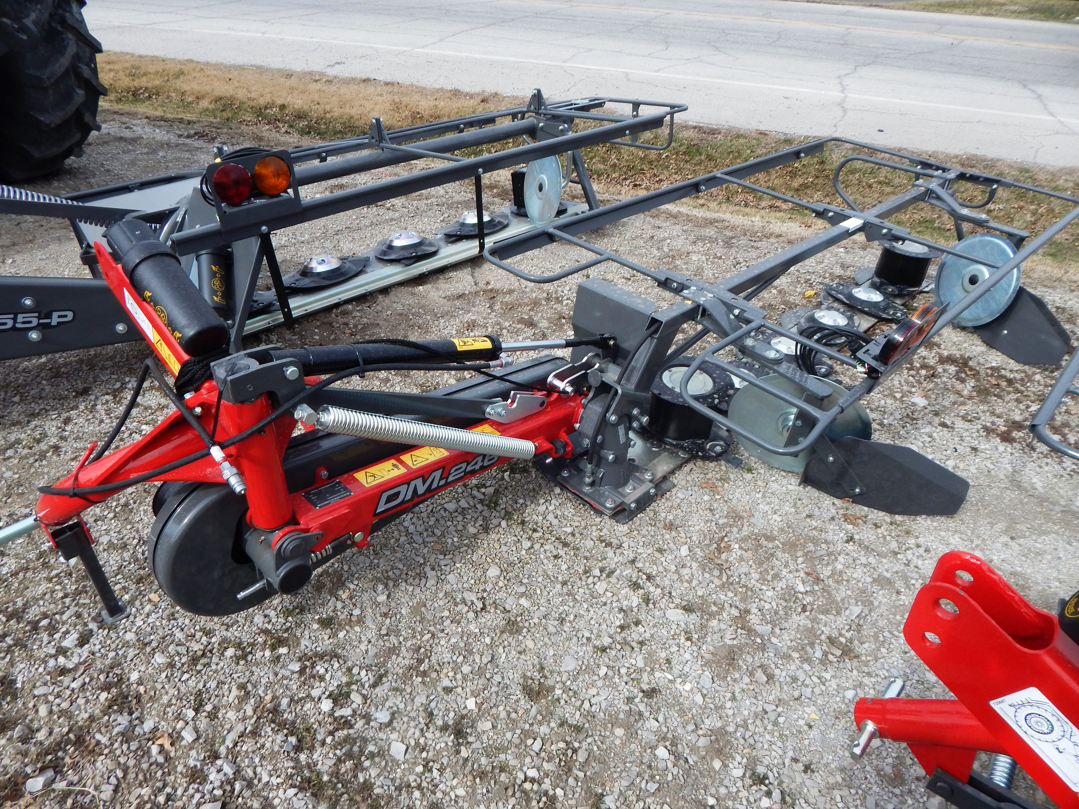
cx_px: 540
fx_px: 686
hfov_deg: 76.4
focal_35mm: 22
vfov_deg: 61.1
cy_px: 404
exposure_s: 1/1250
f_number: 3
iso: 125
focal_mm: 4
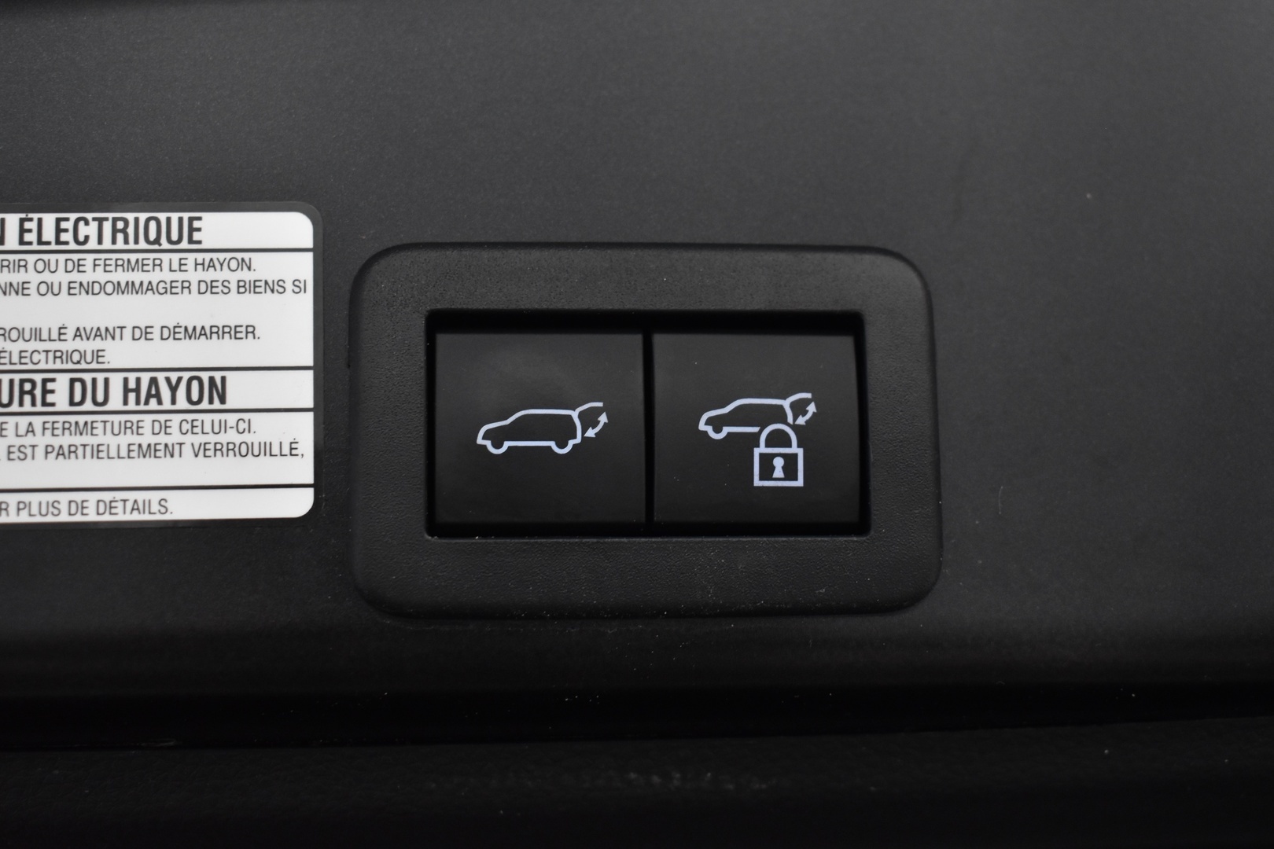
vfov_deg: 23.8
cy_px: 424
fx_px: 2017
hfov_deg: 35.1
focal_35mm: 57
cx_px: 637
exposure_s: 1/60
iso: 1100
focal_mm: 38
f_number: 4.8
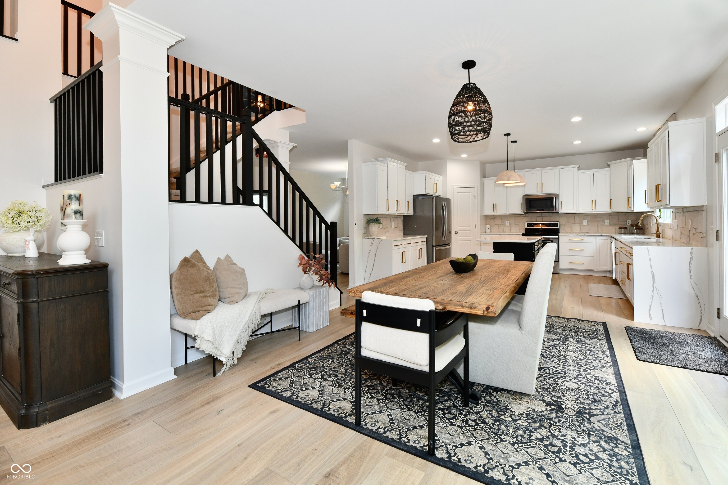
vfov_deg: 81.2
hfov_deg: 104.3
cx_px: 364
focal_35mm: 14
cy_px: 242
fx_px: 283
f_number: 7.1
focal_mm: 14
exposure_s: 1/100
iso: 800
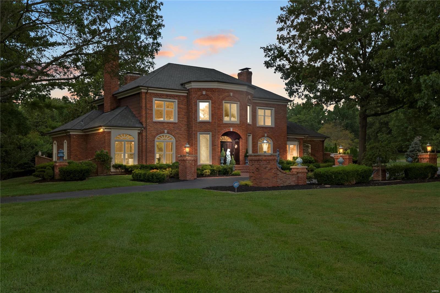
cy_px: 146
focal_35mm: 36
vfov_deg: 36.9
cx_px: 220
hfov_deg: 53.1
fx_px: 440
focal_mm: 18
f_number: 10
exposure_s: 1/80
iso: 400
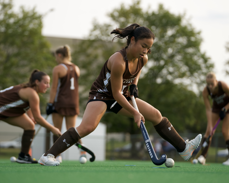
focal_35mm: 138
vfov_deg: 11.2
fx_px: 935
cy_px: 92
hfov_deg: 14.0
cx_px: 108
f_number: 2.8
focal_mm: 122
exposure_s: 1/1600
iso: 250
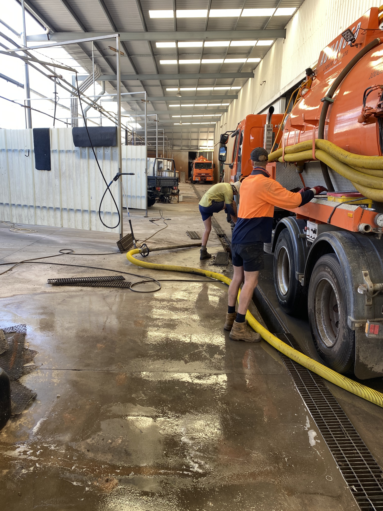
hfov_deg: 53.1
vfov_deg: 67.3
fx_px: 384
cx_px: 192
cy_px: 256
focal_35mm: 26
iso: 50
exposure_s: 1/100
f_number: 1.8
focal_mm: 4.25
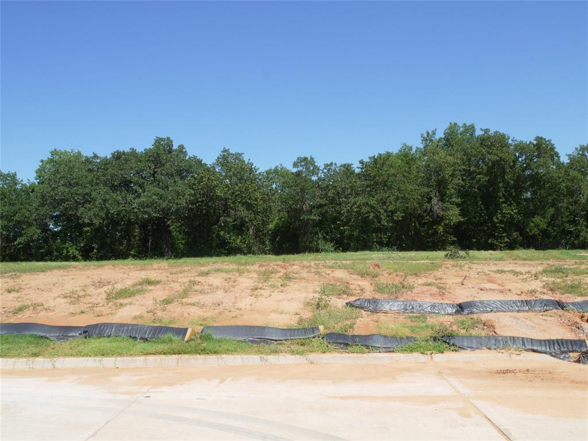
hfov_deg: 56.8
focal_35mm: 32
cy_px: 220
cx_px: 294
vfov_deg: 44.2
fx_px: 544
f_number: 16
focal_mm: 16
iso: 100
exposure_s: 1/50
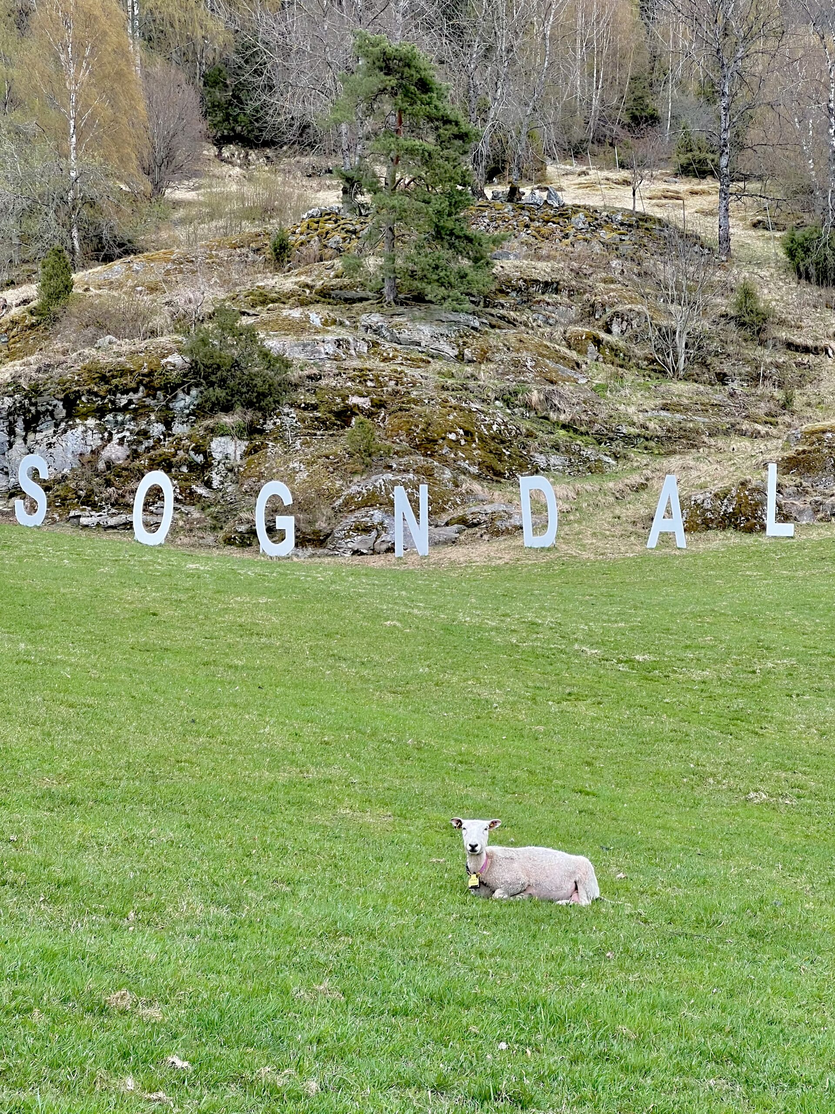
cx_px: 418
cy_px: 557
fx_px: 2477
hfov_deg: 19.1
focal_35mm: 77
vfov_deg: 25.3
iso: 32
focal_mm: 9
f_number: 2.8
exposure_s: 1/141
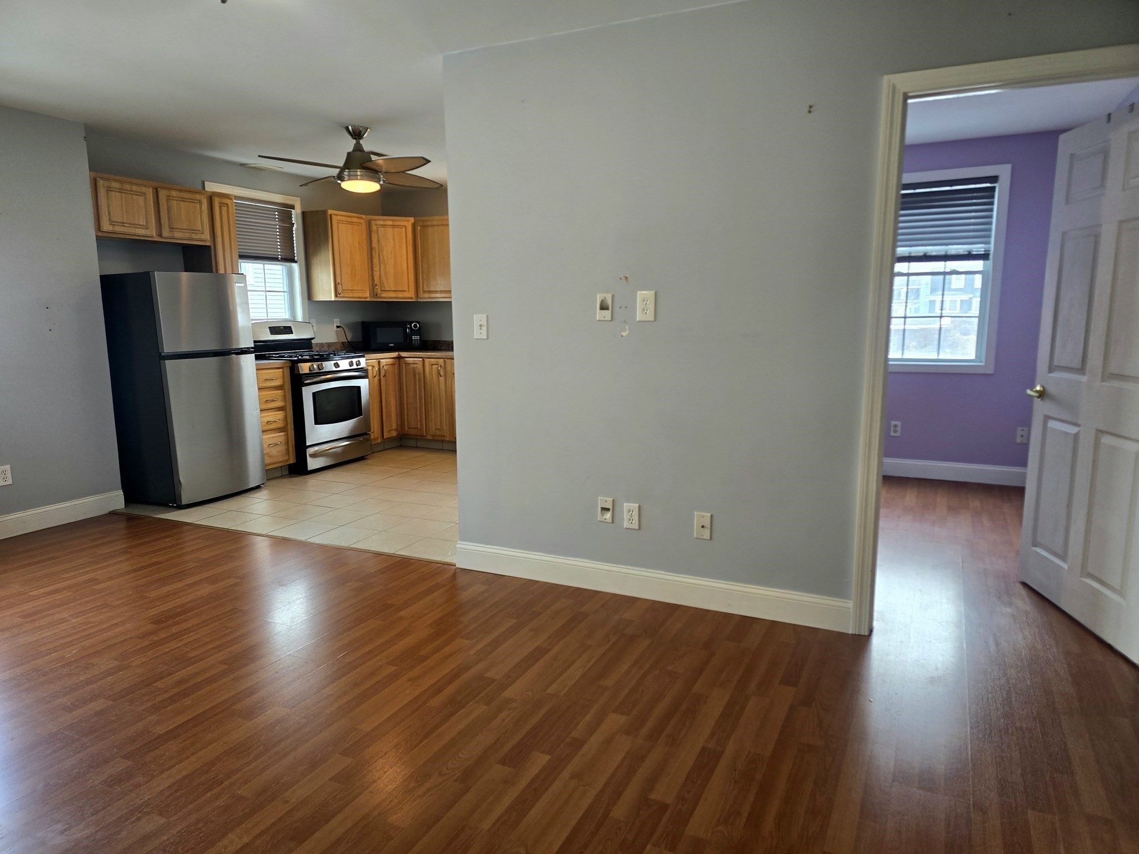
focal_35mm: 23
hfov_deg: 73.9
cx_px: 570
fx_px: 757
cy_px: 427
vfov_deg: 58.9
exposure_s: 1/52.9
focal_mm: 6.3
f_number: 1.7
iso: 80
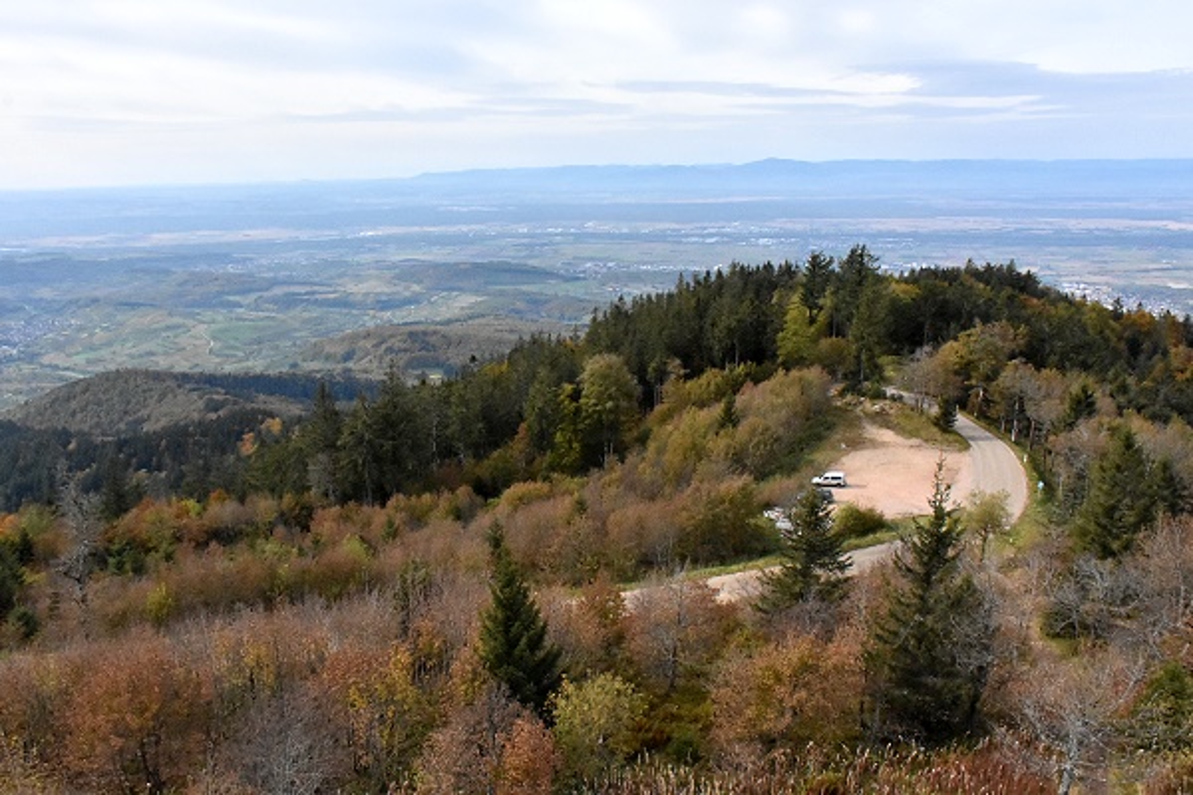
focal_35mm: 27
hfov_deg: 67.4
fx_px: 895
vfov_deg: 47.9
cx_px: 596
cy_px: 398
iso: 4500
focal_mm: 18
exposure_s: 1/8000
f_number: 10
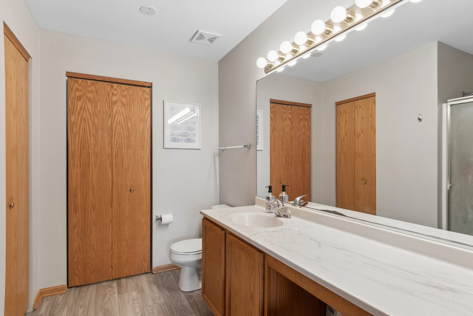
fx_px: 236
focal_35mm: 18
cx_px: 236
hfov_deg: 90.0
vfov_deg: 67.4
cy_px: 158
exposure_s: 1/20
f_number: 8
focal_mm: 12
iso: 320
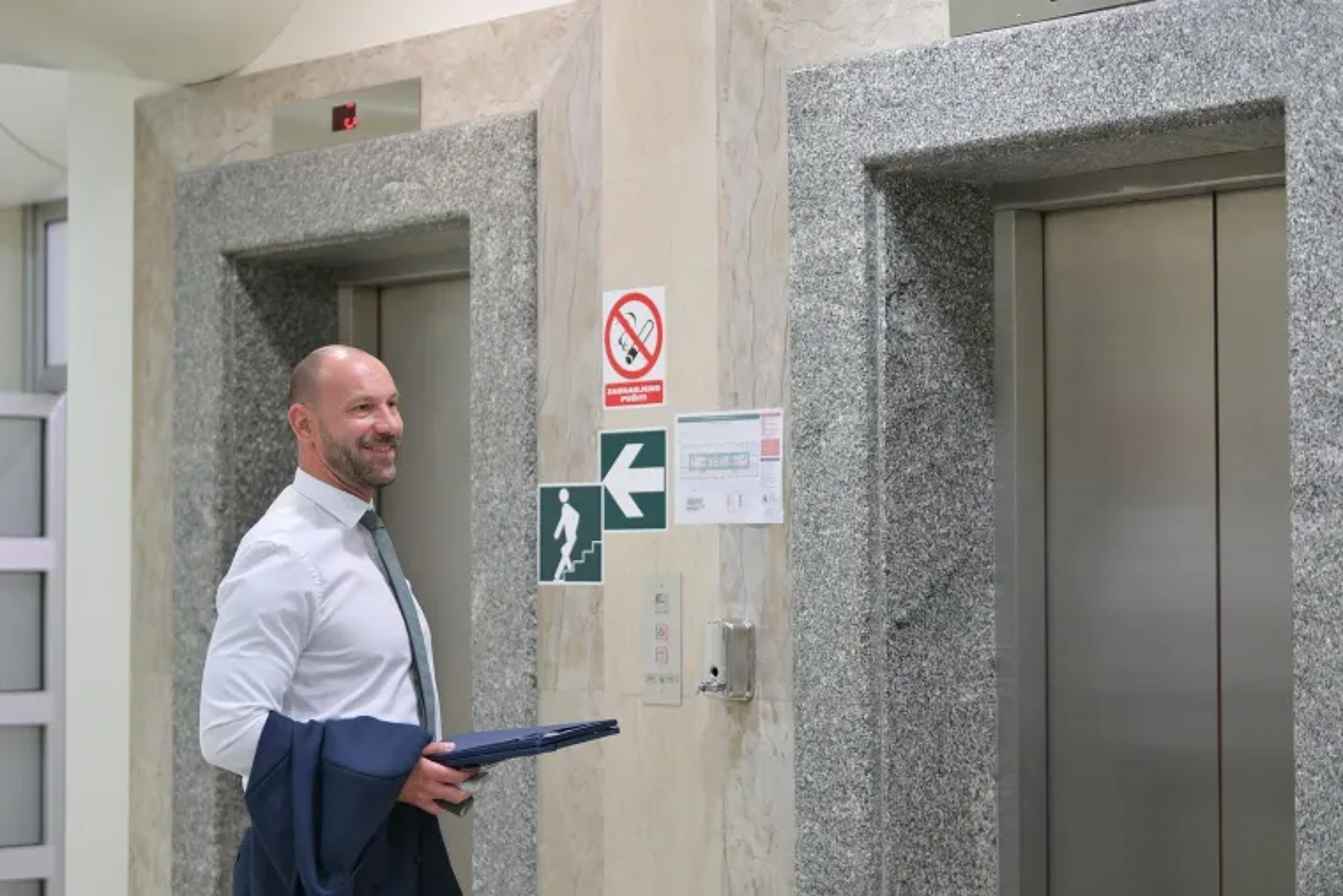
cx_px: 672
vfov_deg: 16.7
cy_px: 448
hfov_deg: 24.8
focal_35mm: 82
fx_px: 3059
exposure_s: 1/160
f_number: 2.8
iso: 2000
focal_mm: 82
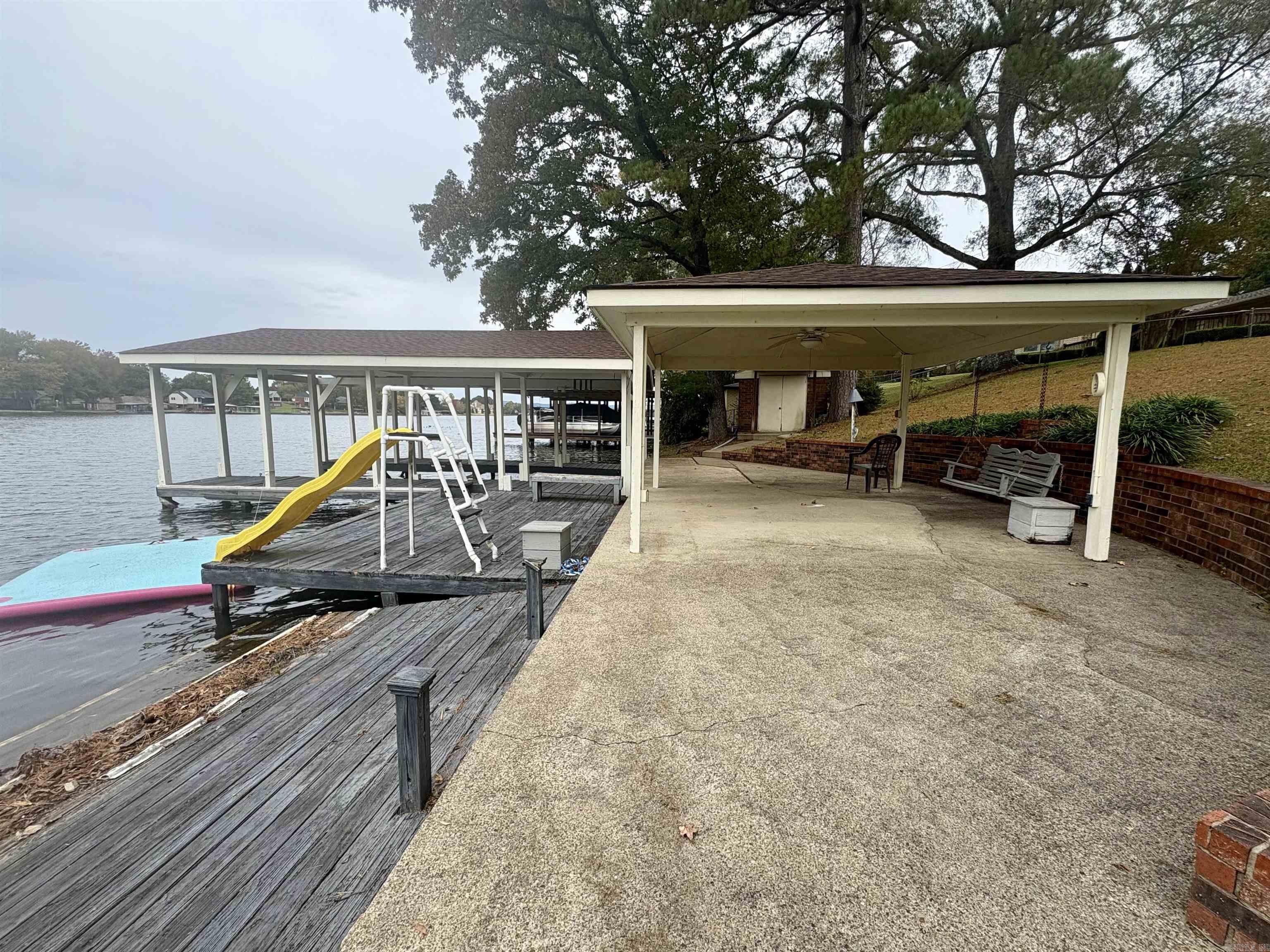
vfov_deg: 85.7
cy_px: 476
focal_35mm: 14
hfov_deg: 102.1
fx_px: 514
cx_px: 635
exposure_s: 1/749
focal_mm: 2.22
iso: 40
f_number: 2.2
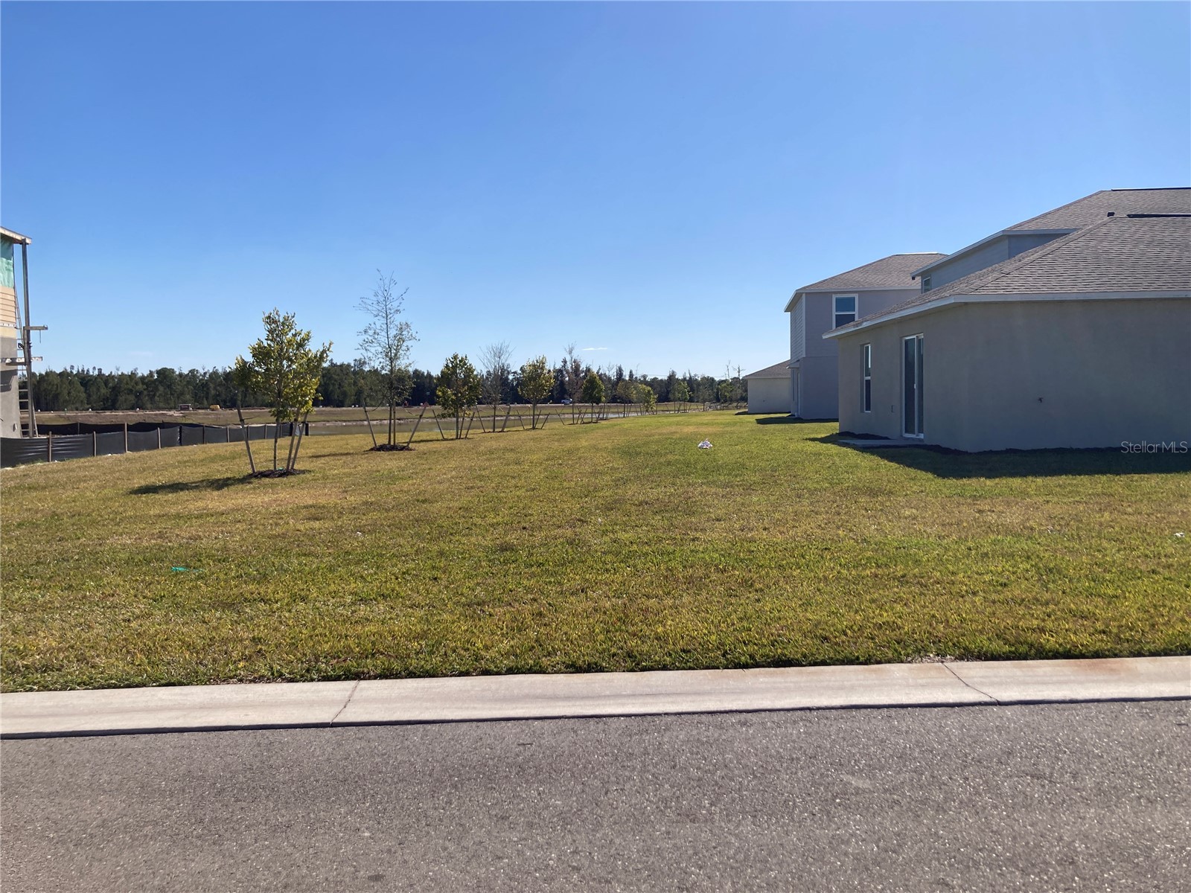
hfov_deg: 63.4
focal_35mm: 28
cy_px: 446
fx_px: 963
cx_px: 596
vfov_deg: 49.7
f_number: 1.8
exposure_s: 1/3472
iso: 20
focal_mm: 3.99
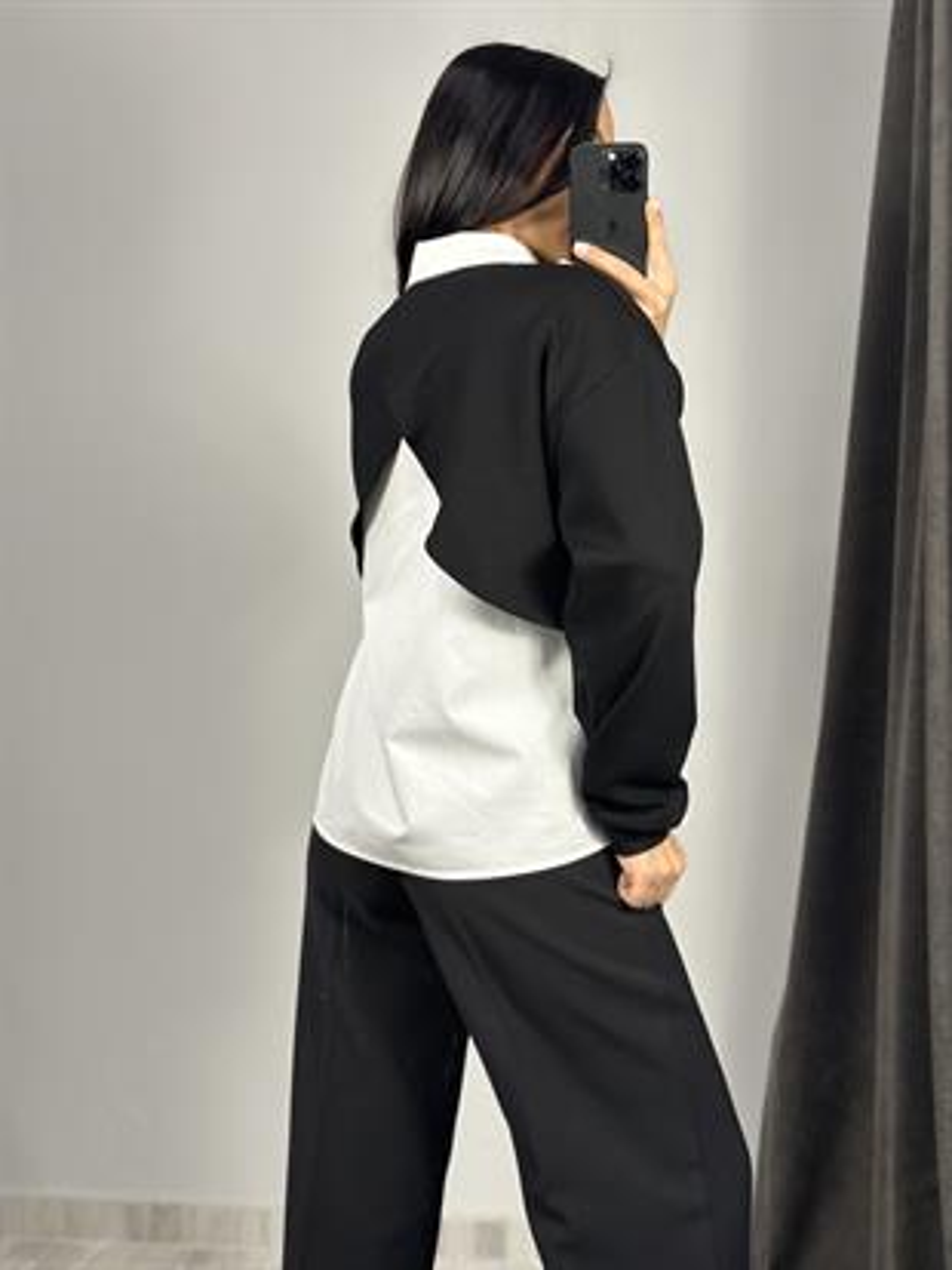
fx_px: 1759
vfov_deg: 39.6
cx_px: 476
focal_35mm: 48
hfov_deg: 30.3
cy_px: 635
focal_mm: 6.86
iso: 100
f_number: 1.78
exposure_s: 1/100
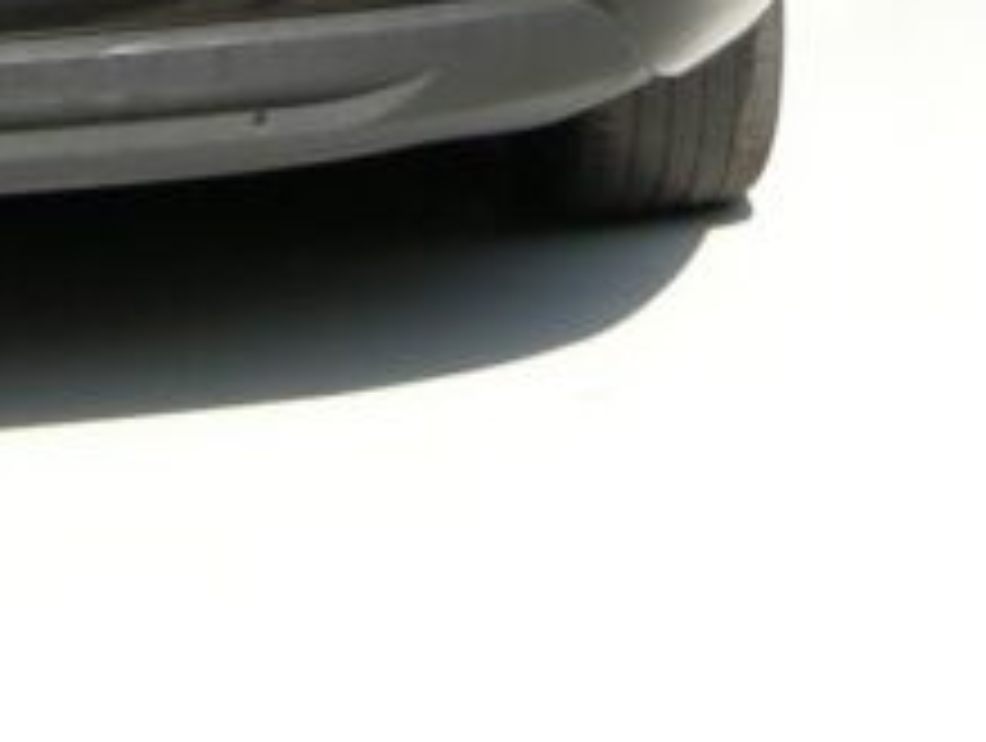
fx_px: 4793
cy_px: -764
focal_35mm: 168
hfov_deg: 11.6
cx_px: 1072
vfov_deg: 8.4
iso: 64
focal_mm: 7.5
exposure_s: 1/137
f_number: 4.3
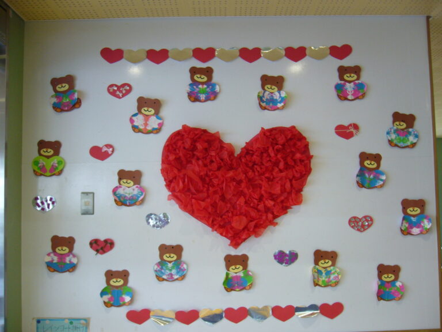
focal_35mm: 35
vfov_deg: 40.7
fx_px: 447
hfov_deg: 52.6
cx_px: 221
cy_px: 166
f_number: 2.8
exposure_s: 1/20
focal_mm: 5.8
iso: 100
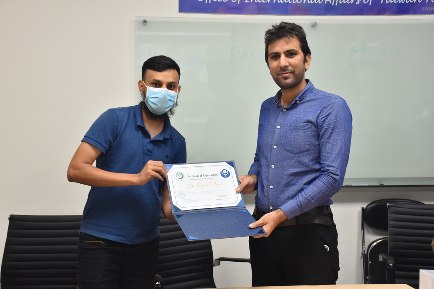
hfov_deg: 37.9
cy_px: 144
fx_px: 633
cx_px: 217
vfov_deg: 25.8
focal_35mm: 52
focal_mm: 35
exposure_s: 1/60
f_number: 5
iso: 900
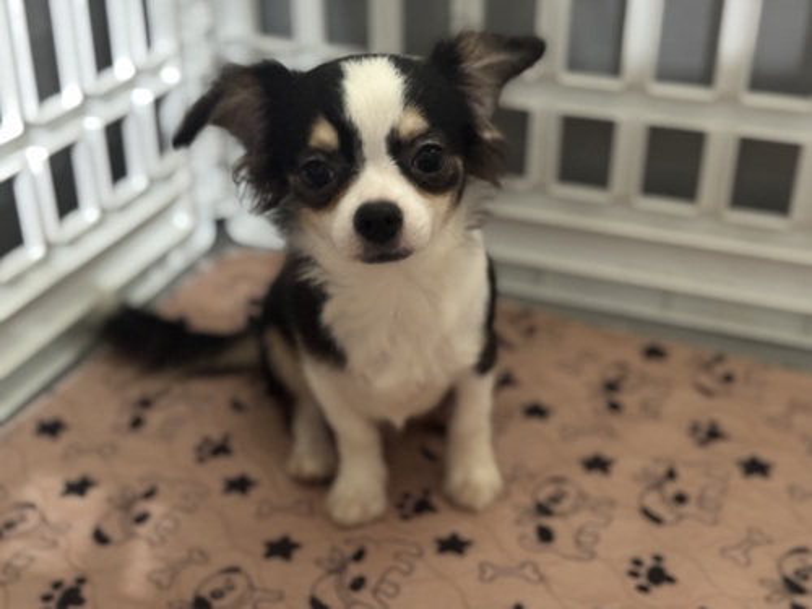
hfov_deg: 39.7
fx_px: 1126
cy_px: 304
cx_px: 406
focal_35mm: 48
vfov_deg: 30.3
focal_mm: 6.76
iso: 640
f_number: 1.78
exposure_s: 1/30
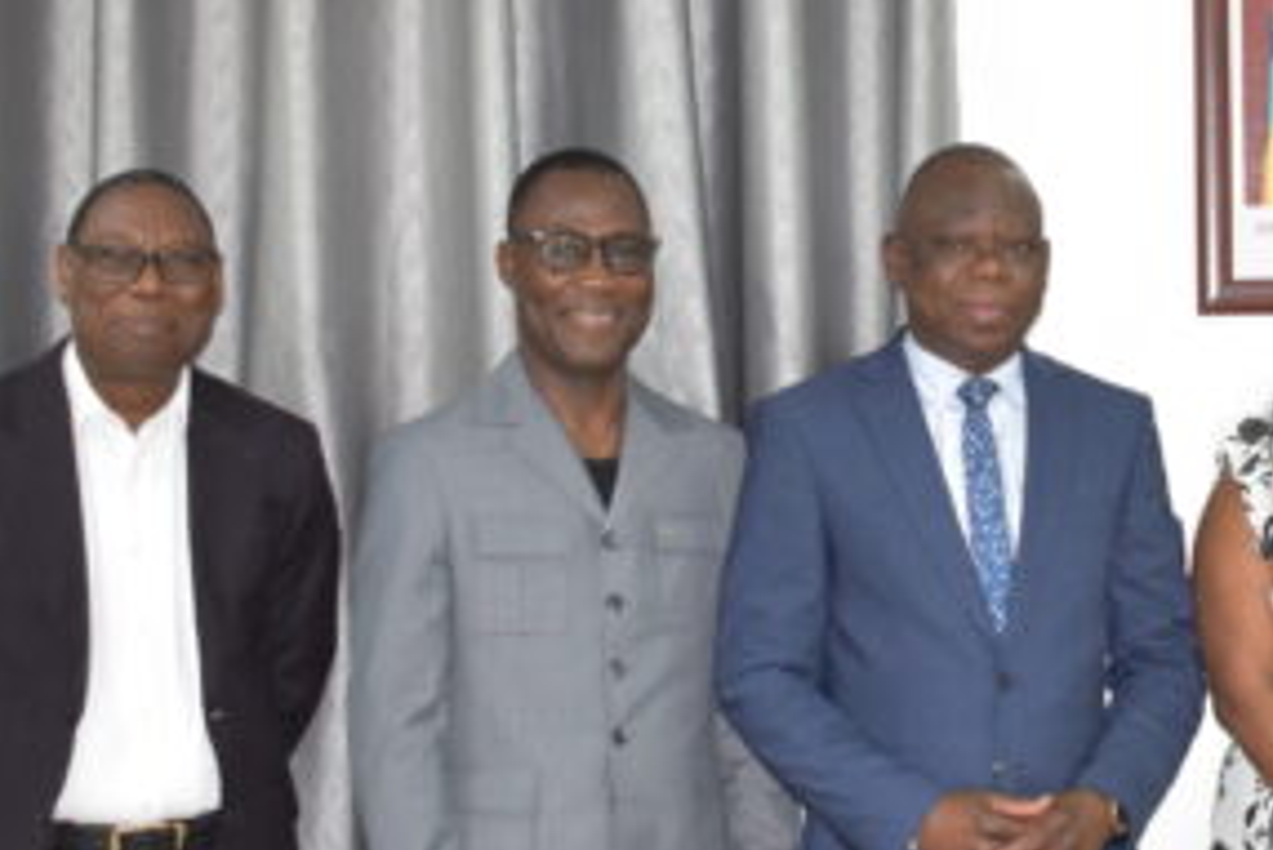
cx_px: 1126
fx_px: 3510
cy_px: 251
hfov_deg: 20.2
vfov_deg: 13.8
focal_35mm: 99
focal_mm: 27
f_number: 4
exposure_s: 1/30
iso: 1000
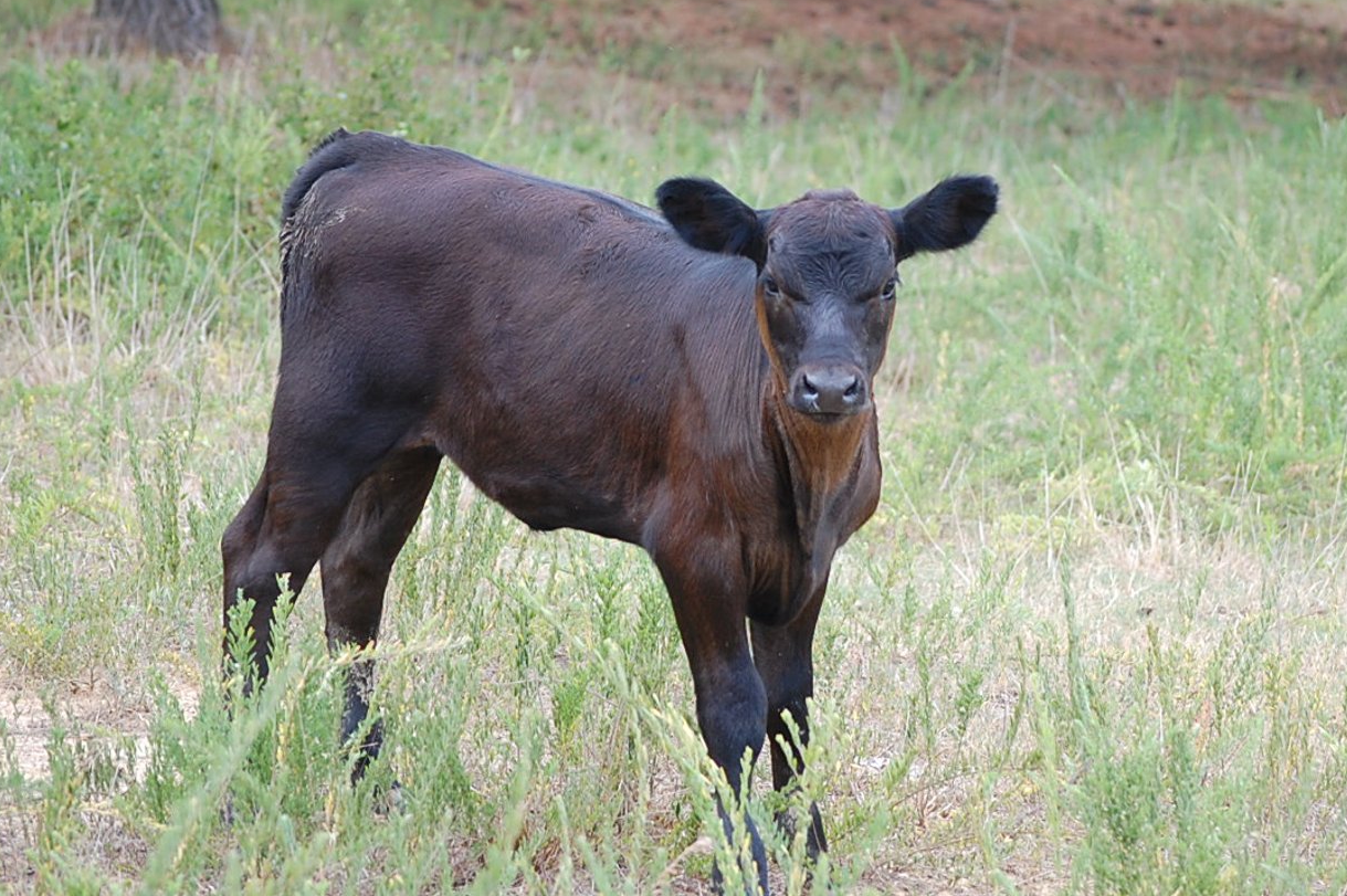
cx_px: 777
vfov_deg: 7.3
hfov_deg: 10.9
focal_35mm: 189
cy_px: 356
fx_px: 7067
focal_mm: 90
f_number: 5
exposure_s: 1/400
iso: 400
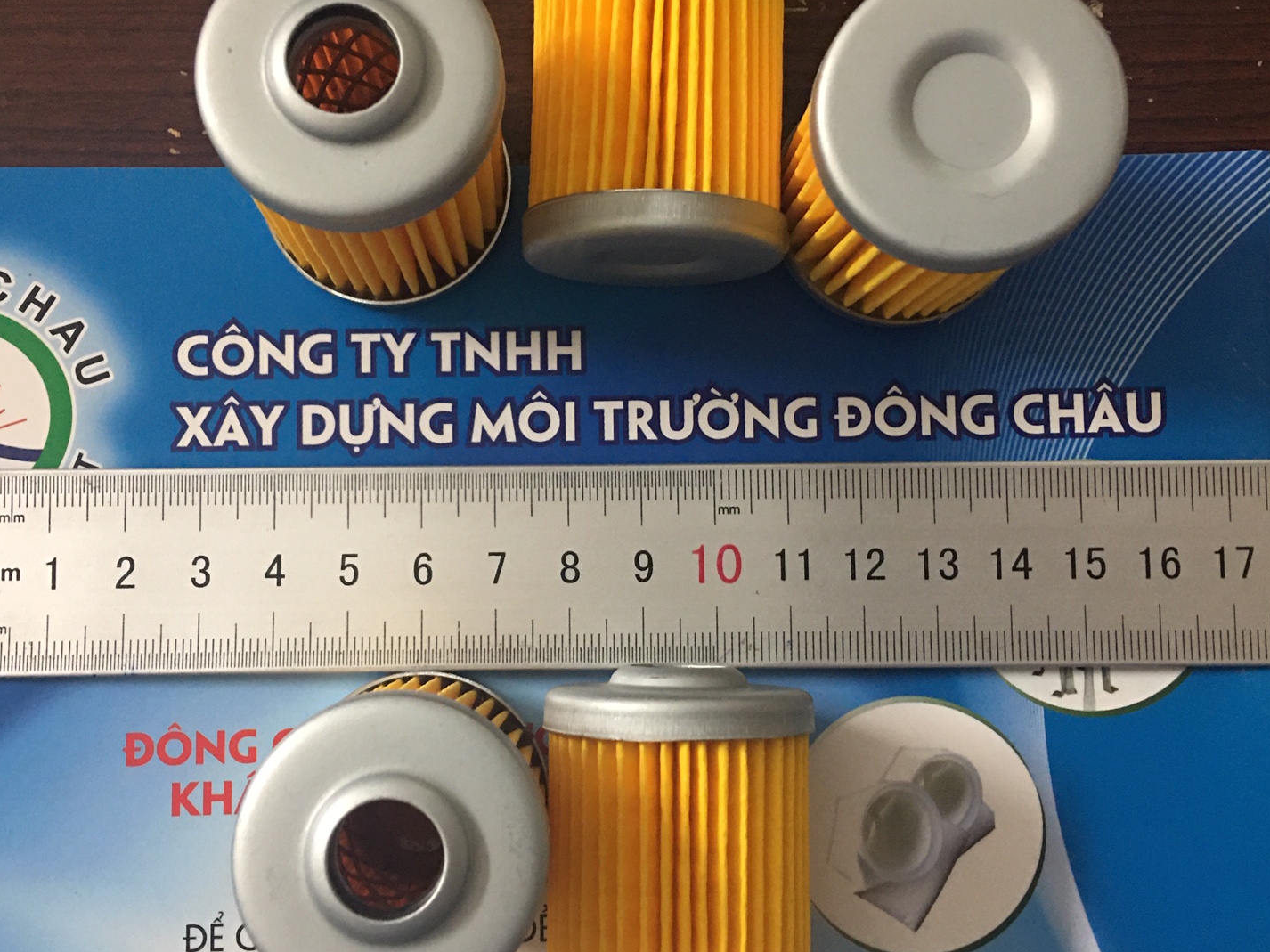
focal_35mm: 41
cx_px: 597
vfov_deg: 35.1
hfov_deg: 45.8
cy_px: 458
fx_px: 1504
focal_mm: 4.15
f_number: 2.2
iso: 80
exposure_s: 1/10
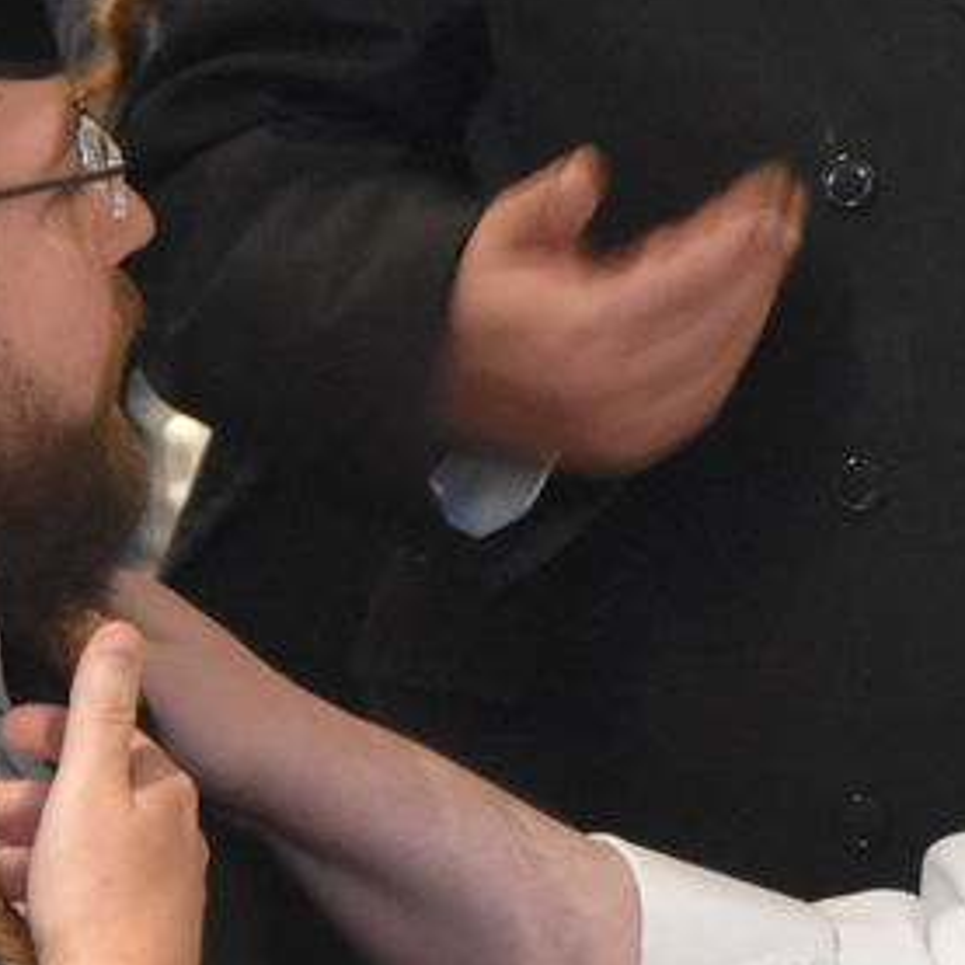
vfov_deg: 3.6
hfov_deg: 3.6
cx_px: 857
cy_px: -186
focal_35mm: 483
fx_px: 15238
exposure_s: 1/60
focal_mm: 75
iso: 4500
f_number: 5.3
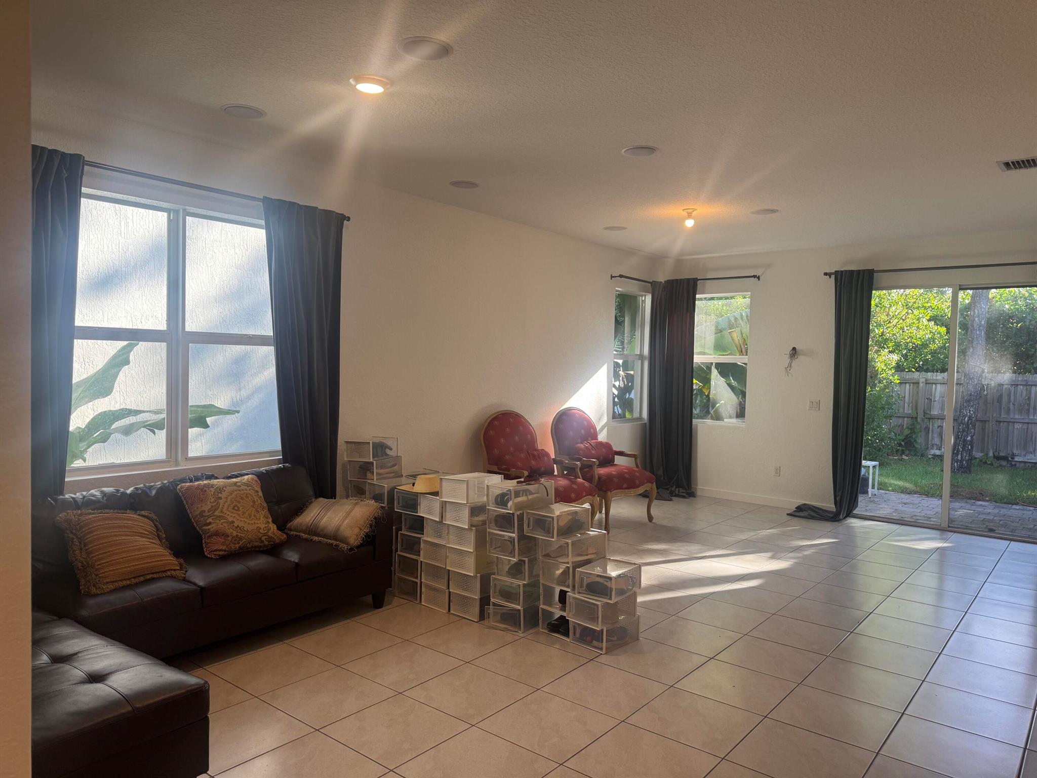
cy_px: 389
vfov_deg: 56.8
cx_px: 518
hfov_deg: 71.6
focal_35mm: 24
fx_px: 719
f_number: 1.78
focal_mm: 6.76
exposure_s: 1/120
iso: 100
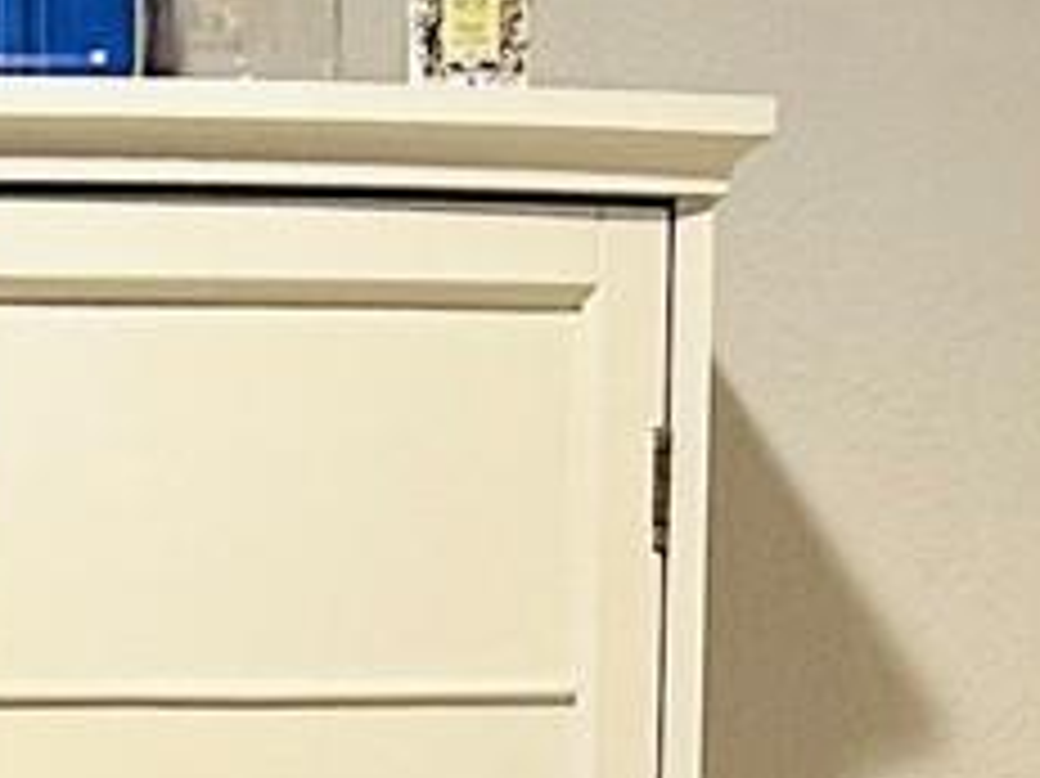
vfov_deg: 7.0
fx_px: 5405
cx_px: -131
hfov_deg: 10.8
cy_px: 2644
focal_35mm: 180
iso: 160
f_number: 1.5
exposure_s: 1/60
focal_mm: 5.7
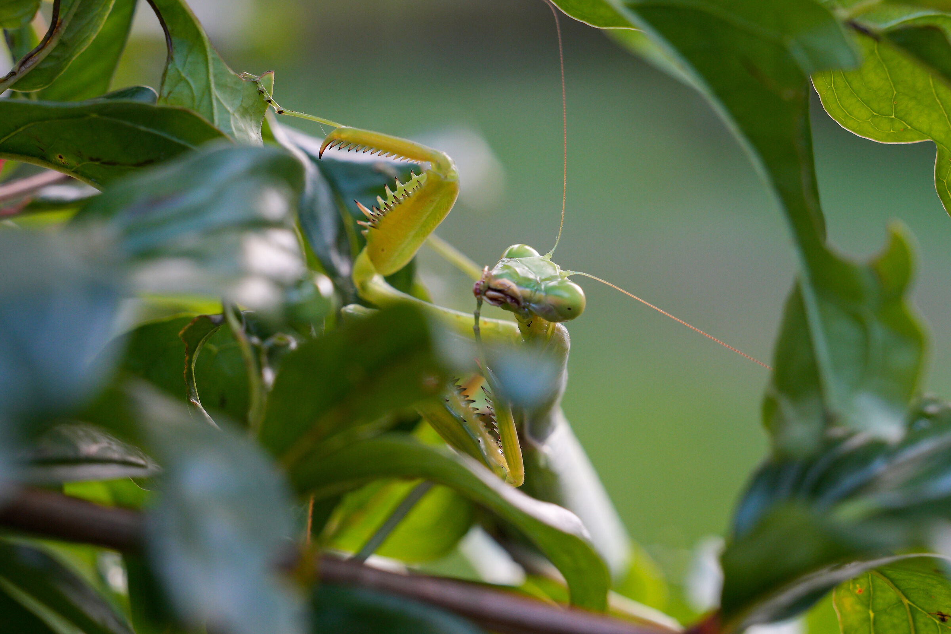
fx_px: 2774
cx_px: 476
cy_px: 317
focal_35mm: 105
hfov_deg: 19.5
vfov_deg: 13.0
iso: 1000
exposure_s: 1/60
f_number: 8
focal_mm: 70
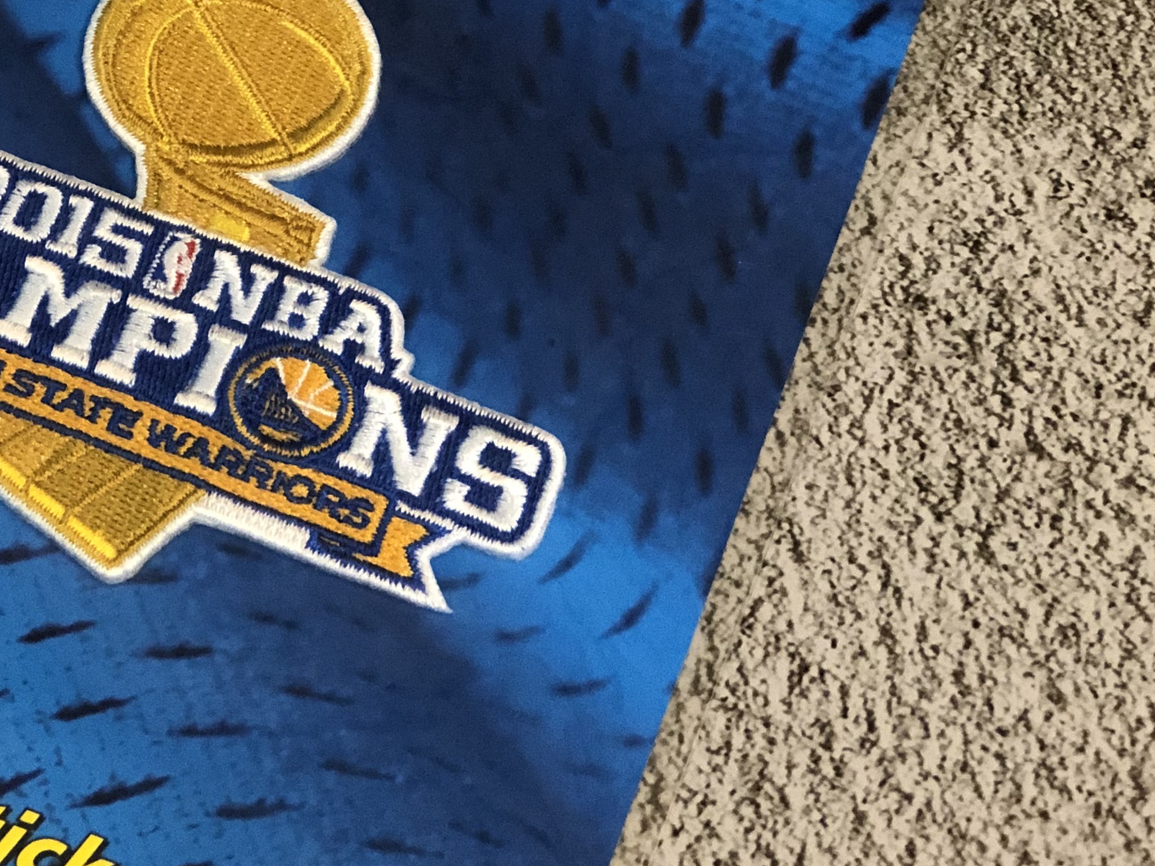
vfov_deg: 12.1
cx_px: -27
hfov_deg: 15.8
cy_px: 238
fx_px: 4071
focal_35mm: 122
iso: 320
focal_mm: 6.6
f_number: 2.8
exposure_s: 1/30
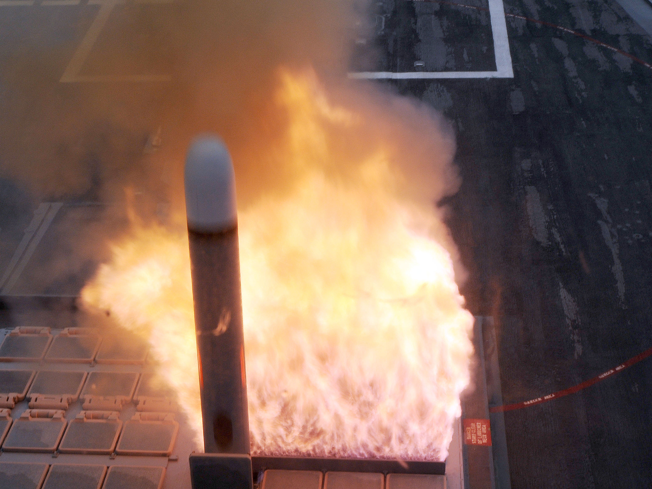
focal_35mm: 70
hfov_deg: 27.8
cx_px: 234
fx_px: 1312
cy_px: 296
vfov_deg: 21.1
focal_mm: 35
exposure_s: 1/125
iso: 200
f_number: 22
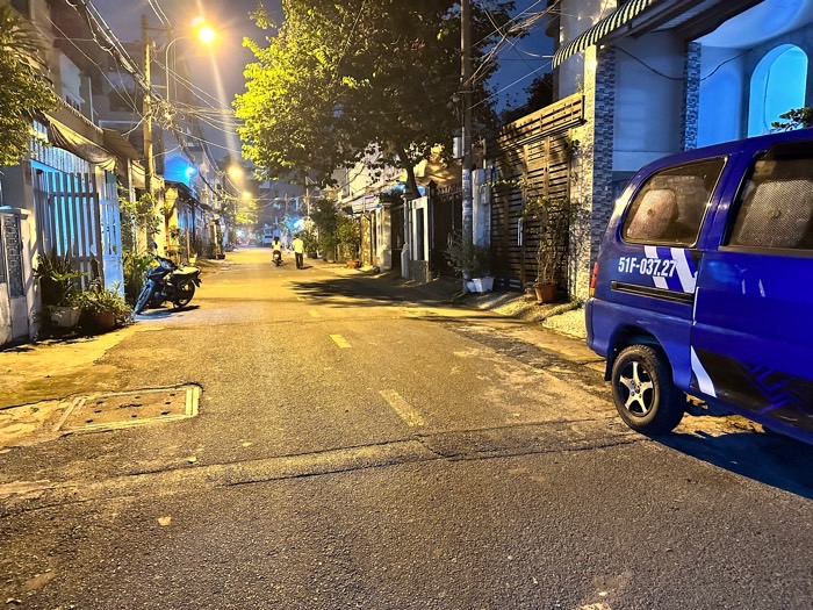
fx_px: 564
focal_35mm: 24
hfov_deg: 71.6
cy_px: 305
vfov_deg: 56.8
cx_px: 406
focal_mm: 6.86
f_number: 1.78
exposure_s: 1/33
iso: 1000
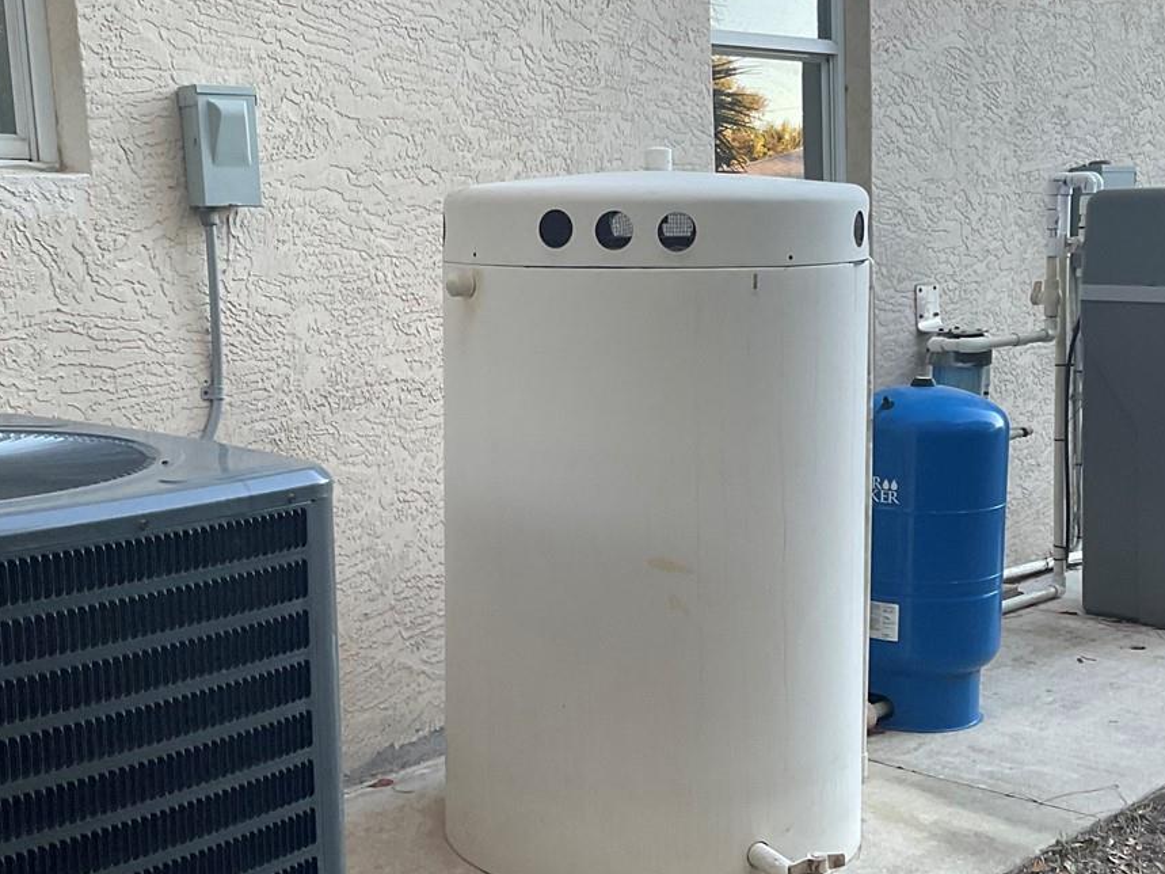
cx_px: 556
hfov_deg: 35.5
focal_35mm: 54
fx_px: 1817
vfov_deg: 26.9
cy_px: 540
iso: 64
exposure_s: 1/118
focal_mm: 3
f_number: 1.8
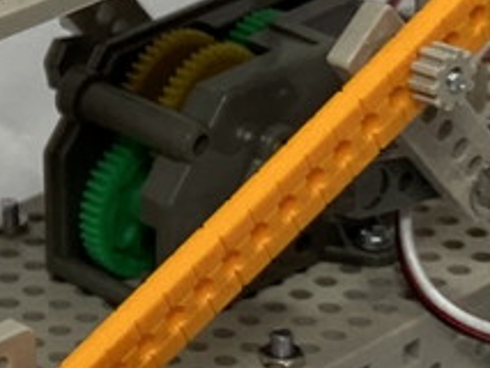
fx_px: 2790
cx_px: -654
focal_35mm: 197
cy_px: 37
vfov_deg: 7.5
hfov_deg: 9.1
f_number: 1.8
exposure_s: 1/155
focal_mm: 4.25
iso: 32
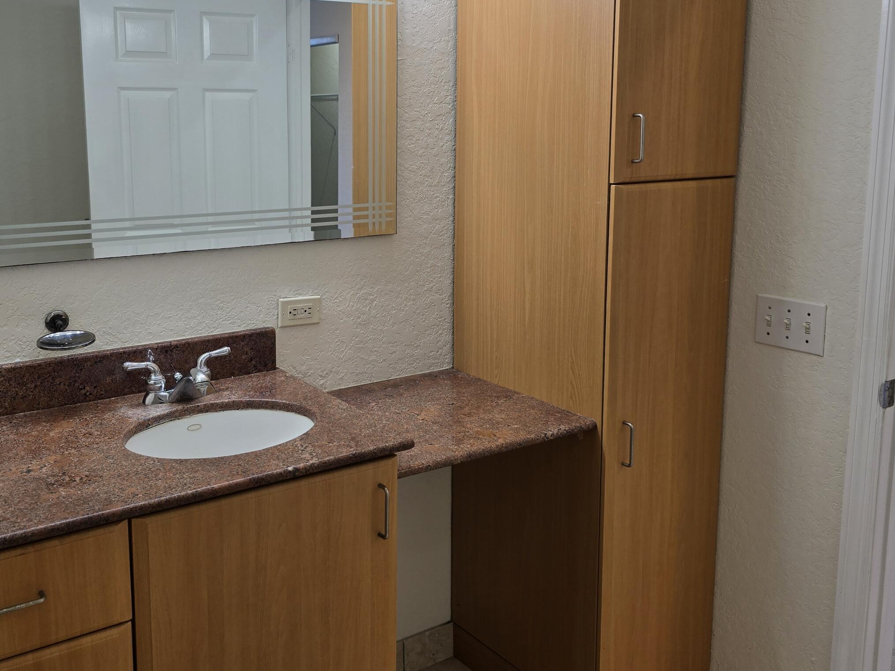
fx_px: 879
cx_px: 344
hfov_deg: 53.4
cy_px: 280
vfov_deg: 41.7
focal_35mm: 34
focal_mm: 6.3
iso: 40
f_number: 1.7
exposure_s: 1/120
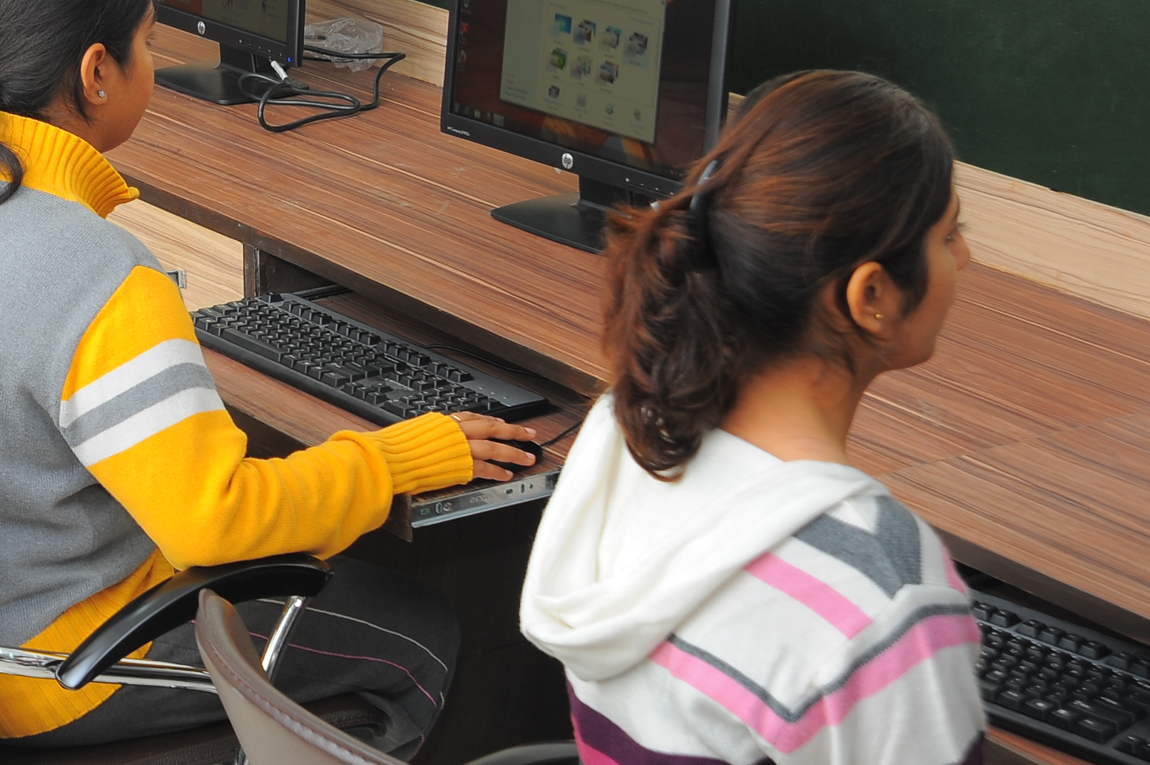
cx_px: -91
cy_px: 85
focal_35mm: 115
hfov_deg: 17.3
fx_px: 3671
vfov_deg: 11.8
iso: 200
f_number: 8
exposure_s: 1/30
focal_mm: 50
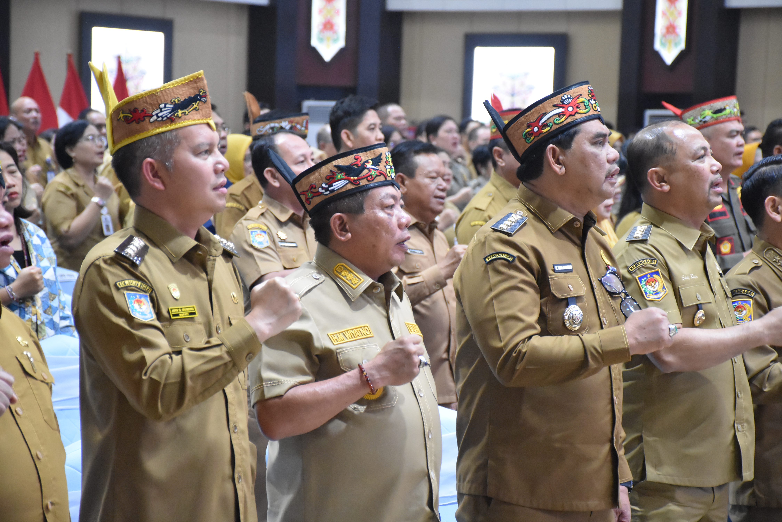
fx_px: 2933
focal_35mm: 135
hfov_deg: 15.2
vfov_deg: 10.2
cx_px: 391
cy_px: 261
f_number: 6.3
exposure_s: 1/160
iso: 6400
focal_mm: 90
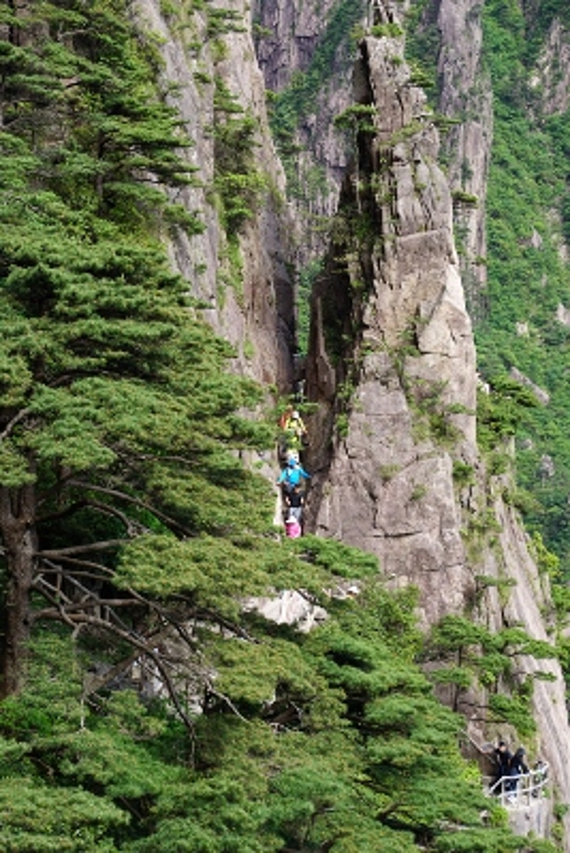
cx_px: 285
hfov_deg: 12.2
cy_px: 426
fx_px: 2669
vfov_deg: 18.2
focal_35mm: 112
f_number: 6.3
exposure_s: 1/160
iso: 100
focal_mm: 75
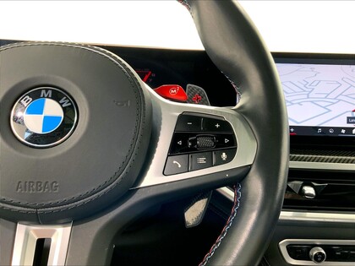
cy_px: 133
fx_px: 297
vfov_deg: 48.2
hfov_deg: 61.7
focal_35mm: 29
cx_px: 178
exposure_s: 1/54
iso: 50
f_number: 1.8
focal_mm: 3
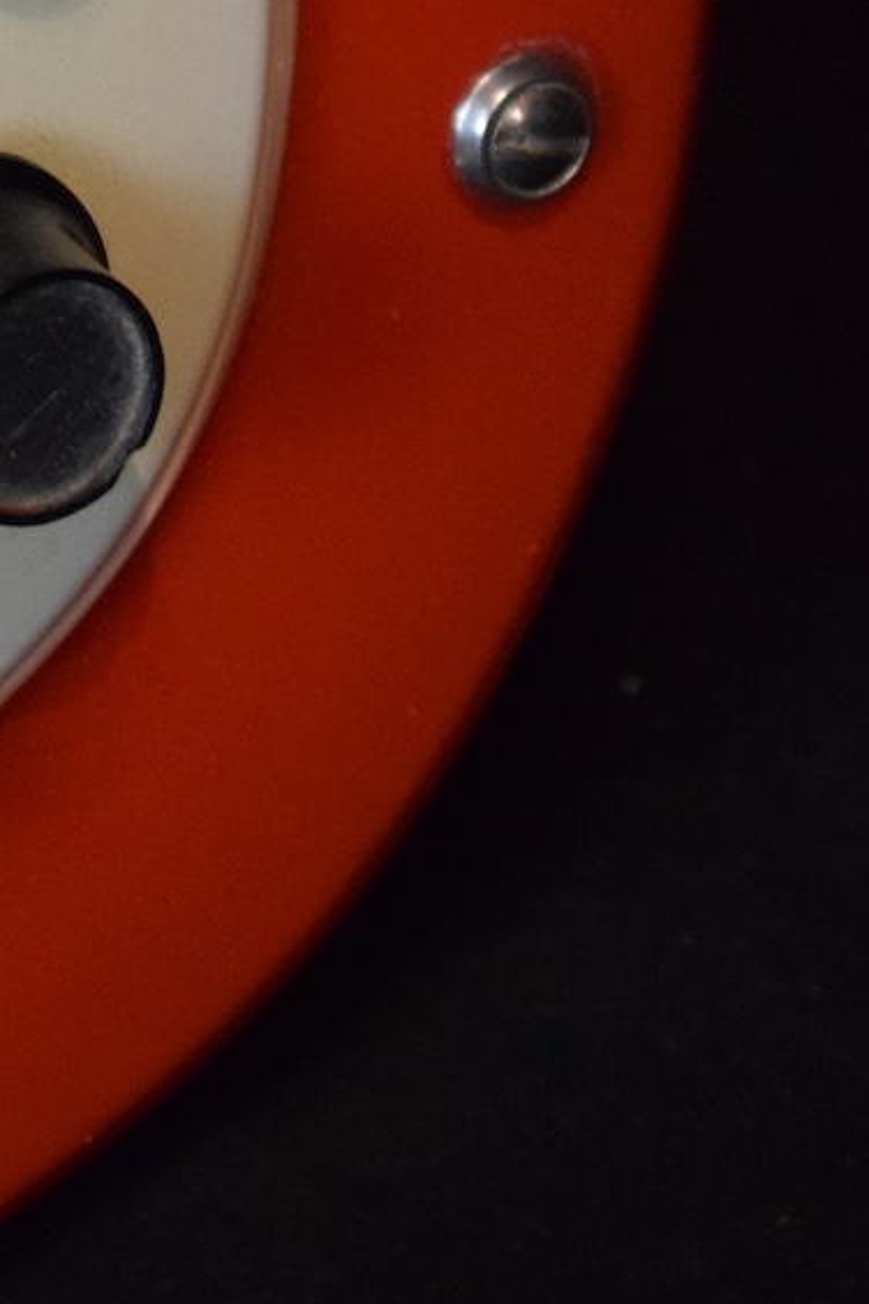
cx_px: -250
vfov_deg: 9.3
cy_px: -298
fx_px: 7941
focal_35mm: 219
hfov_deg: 6.2
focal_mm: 55
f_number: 5.6
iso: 3600
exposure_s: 1/60
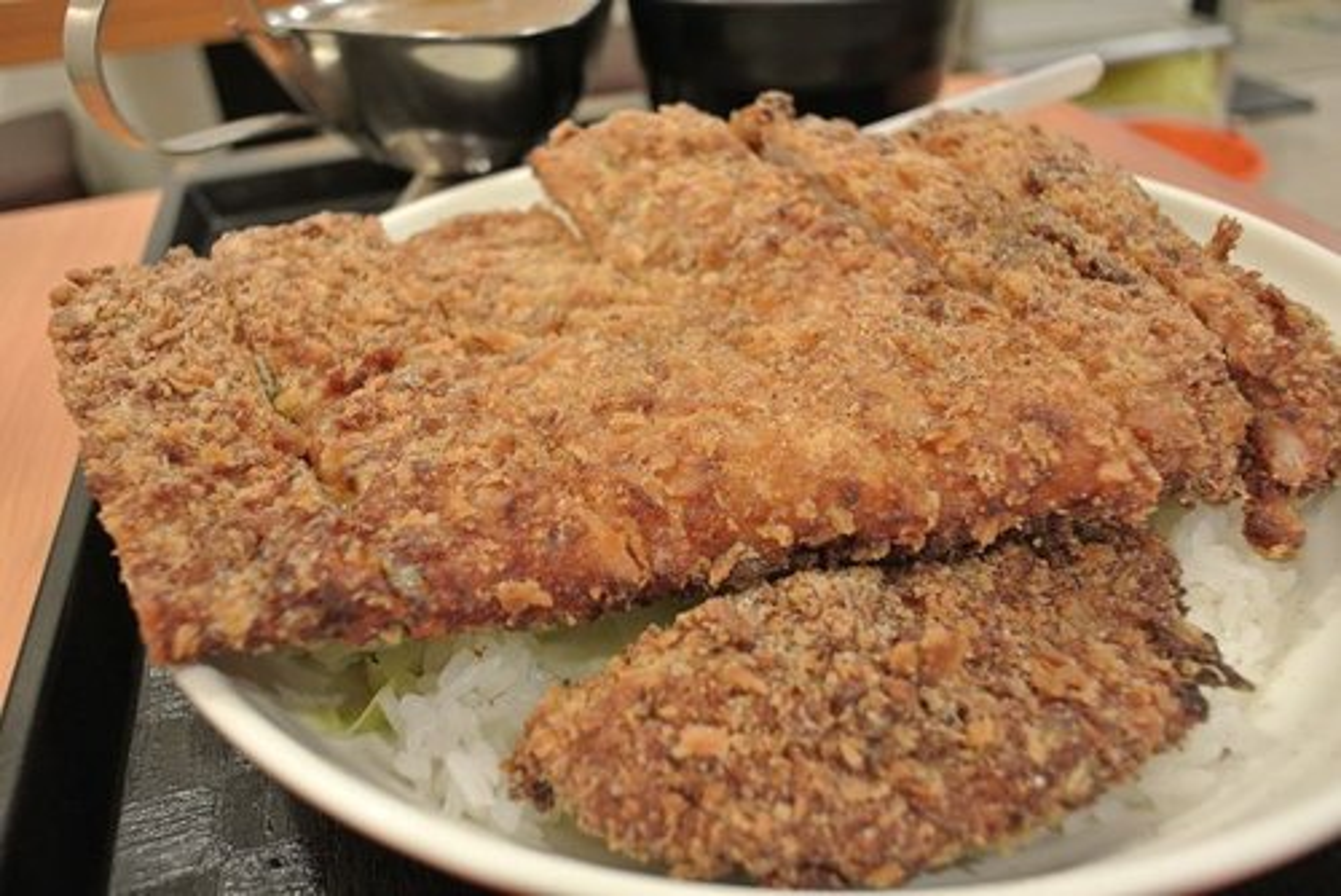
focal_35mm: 27
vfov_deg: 48.0
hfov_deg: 67.4
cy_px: 448
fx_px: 1006
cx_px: 670
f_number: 2.8
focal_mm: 10
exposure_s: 1/30
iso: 400
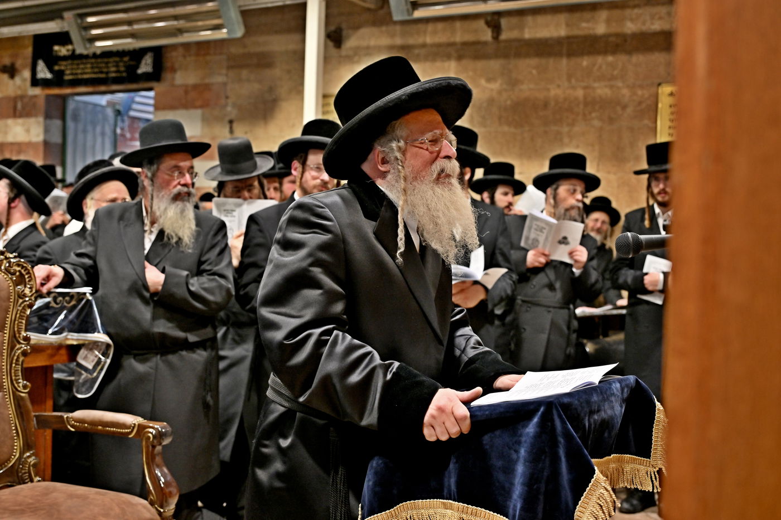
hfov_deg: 45.4
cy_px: 260
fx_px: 933
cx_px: 390
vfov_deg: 31.2
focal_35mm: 43
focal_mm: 43
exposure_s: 1/250
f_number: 4
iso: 640
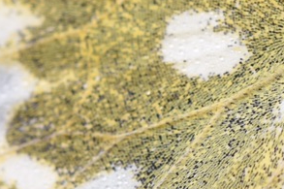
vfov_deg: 1.7
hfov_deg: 2.5
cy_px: 43
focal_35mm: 826
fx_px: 6512
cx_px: 415
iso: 100
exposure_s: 1/40
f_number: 9
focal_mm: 105
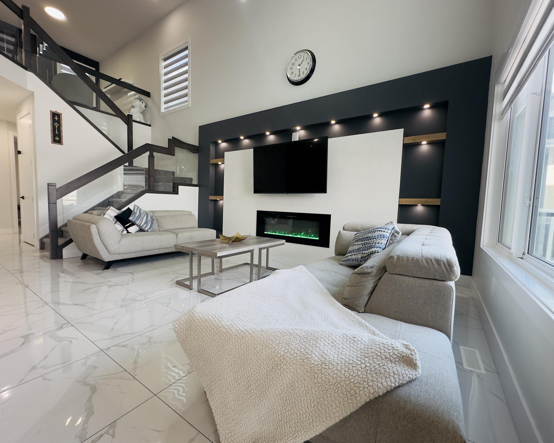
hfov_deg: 96.8
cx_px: 282
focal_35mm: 15
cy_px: 223
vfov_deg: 84.0
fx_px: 246
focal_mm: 2.22
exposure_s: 1/120
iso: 160
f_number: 2.2
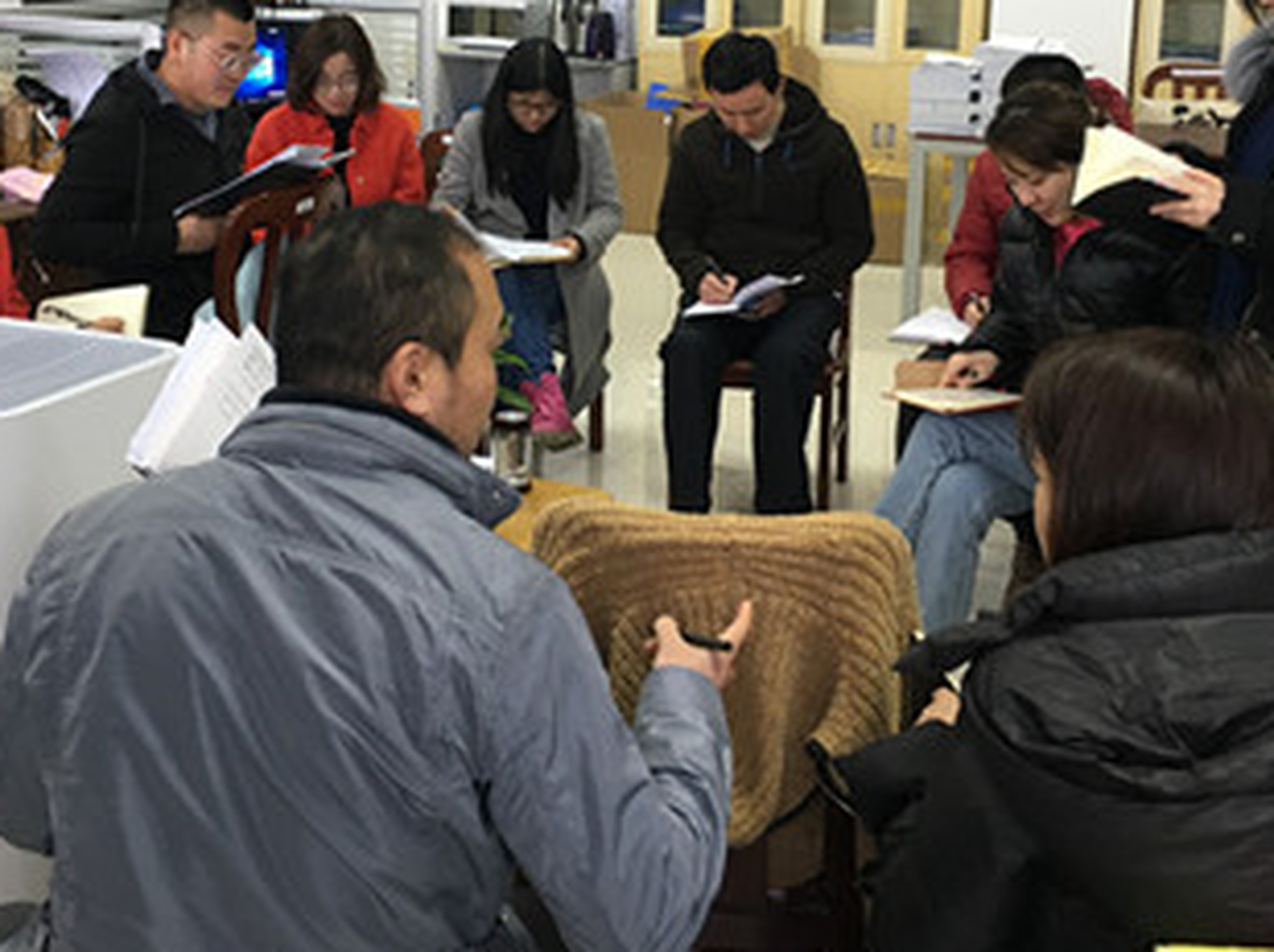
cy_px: 204
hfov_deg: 40.4
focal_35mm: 47
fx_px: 1728
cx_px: 577
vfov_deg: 30.2
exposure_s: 1/33
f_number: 2.2
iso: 125
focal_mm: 4.15
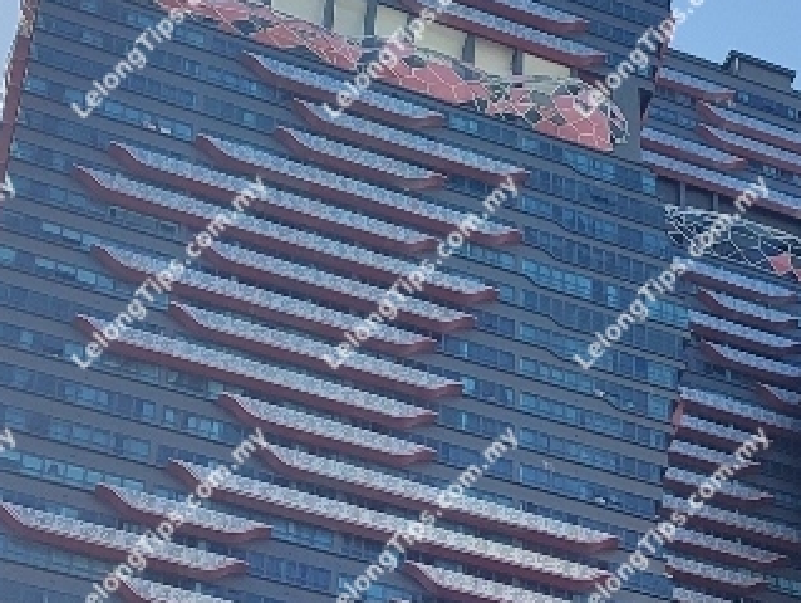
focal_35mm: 99
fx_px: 2293
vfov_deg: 14.2
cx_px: 626
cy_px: 835
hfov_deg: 19.6
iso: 50
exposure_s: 1/849
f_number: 1.9
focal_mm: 6.04
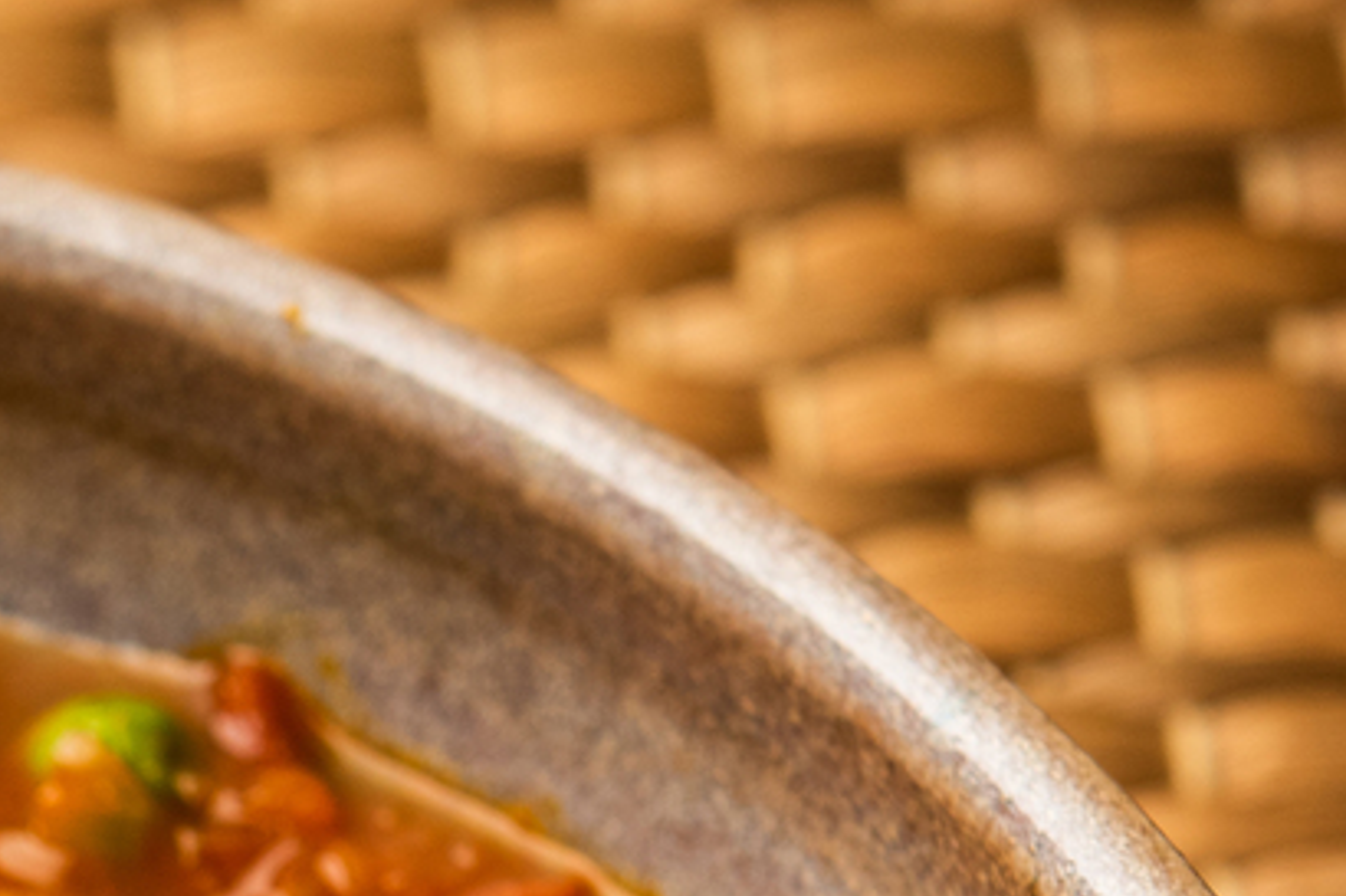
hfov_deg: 6.9
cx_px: -804
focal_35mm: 293
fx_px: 10950
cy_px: 1941
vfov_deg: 4.6
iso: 125
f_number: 5
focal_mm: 60
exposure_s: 1/125
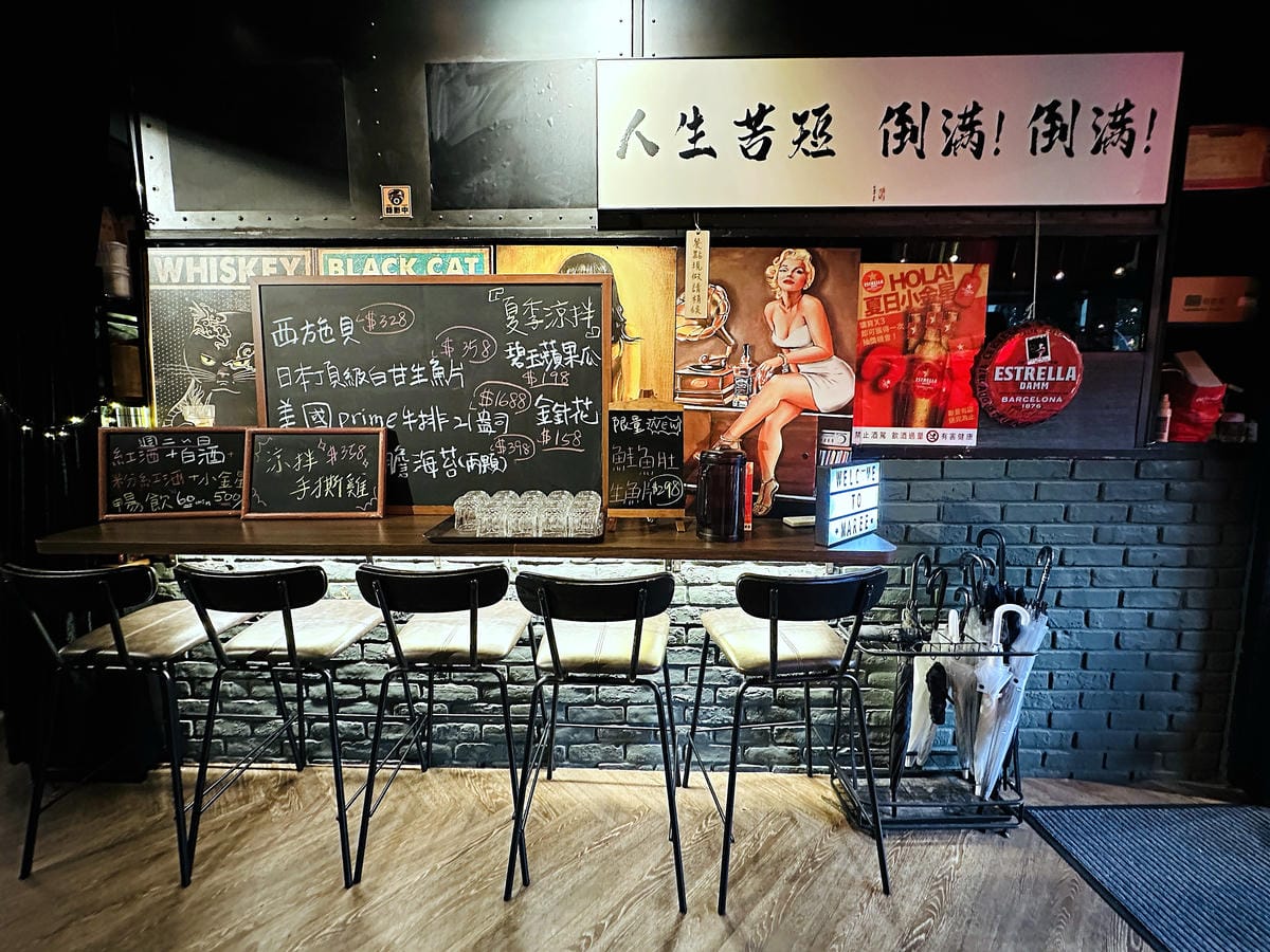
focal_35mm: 14
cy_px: 476
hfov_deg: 102.1
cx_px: 635
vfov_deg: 85.7
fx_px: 514
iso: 1000
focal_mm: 2.22
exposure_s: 1/40
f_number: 2.2
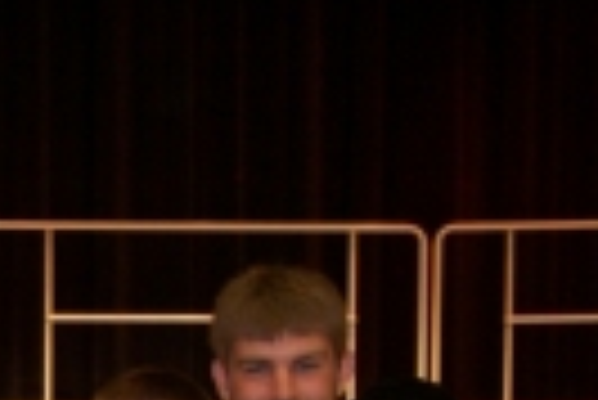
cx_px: -301
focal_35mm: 179
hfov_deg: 11.0
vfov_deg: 7.4
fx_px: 2977
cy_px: 742
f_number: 3.4
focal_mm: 10.7
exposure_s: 1/30
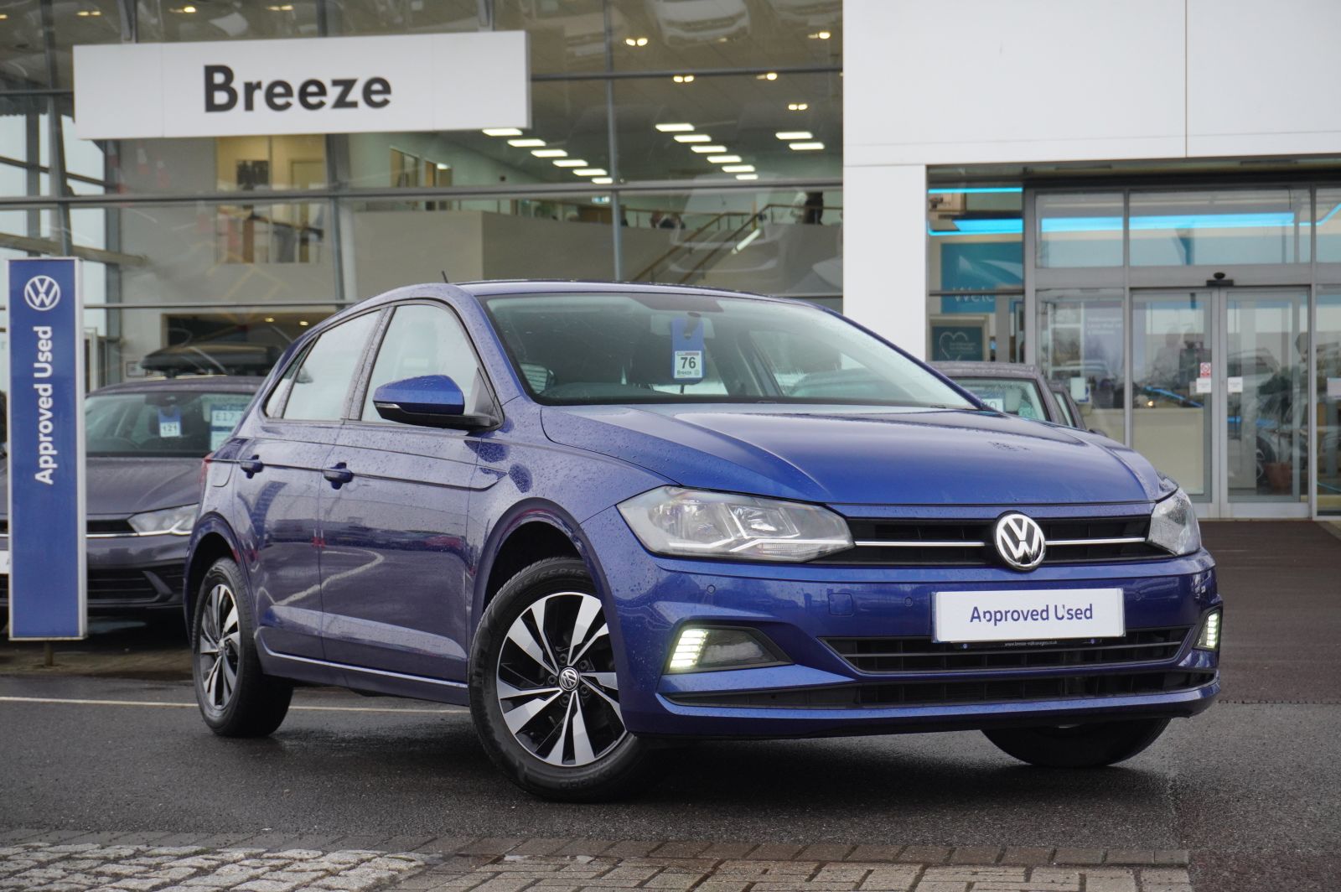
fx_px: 2401
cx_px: 670
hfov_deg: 31.2
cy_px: 446
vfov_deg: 21.0
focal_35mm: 64
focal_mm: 43
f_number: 5.6
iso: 1000
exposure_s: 1/160
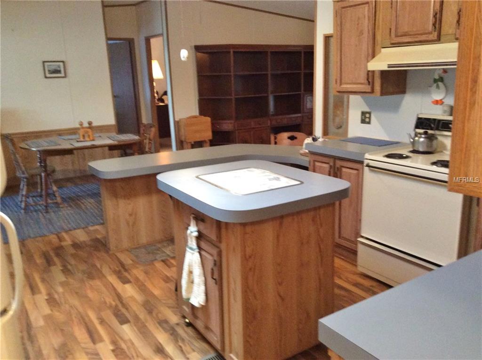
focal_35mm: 32
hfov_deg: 56.9
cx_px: 241
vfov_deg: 44.0
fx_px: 445
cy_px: 180
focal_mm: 3.3
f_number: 2.4
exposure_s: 1/17
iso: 250
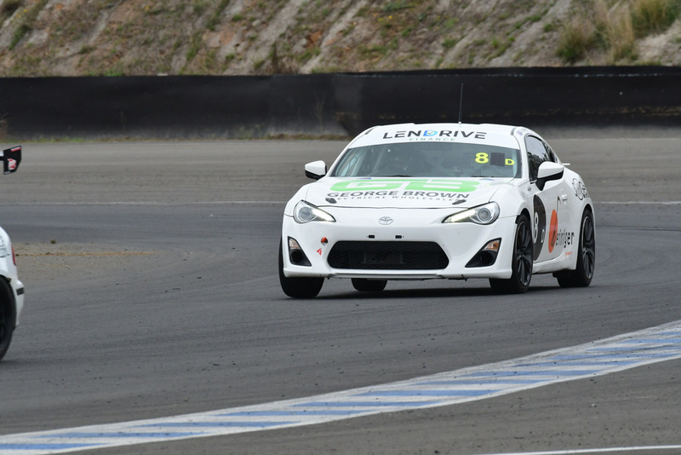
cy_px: 228
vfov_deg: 2.4
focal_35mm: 585
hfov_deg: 3.5
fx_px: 11070
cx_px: 340
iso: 1000
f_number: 11
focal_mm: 390
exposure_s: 1/640
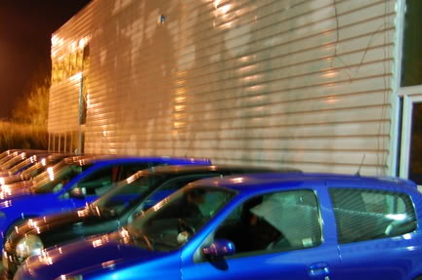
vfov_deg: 21.2
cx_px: 148
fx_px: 749
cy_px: 181
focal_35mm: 64
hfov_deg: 31.3
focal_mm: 23
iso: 800
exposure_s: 1.5
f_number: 3.8
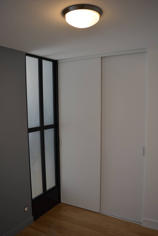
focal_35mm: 29
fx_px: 191
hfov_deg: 45.0
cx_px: 75
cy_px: 122
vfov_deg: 63.6
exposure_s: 1/60
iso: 450
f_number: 4
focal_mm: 18
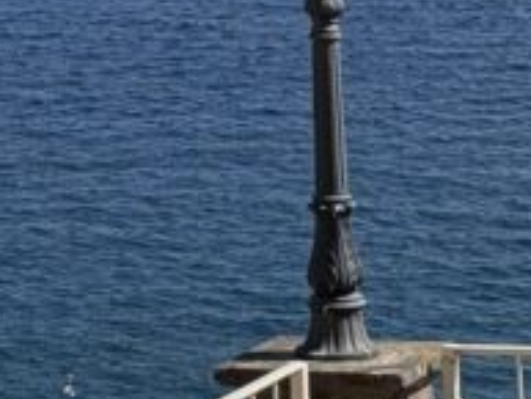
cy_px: 548
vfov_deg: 5.9
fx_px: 3822
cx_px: 979
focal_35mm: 249
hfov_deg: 7.7
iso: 64
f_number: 1.78
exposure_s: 1/4329
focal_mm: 6.76
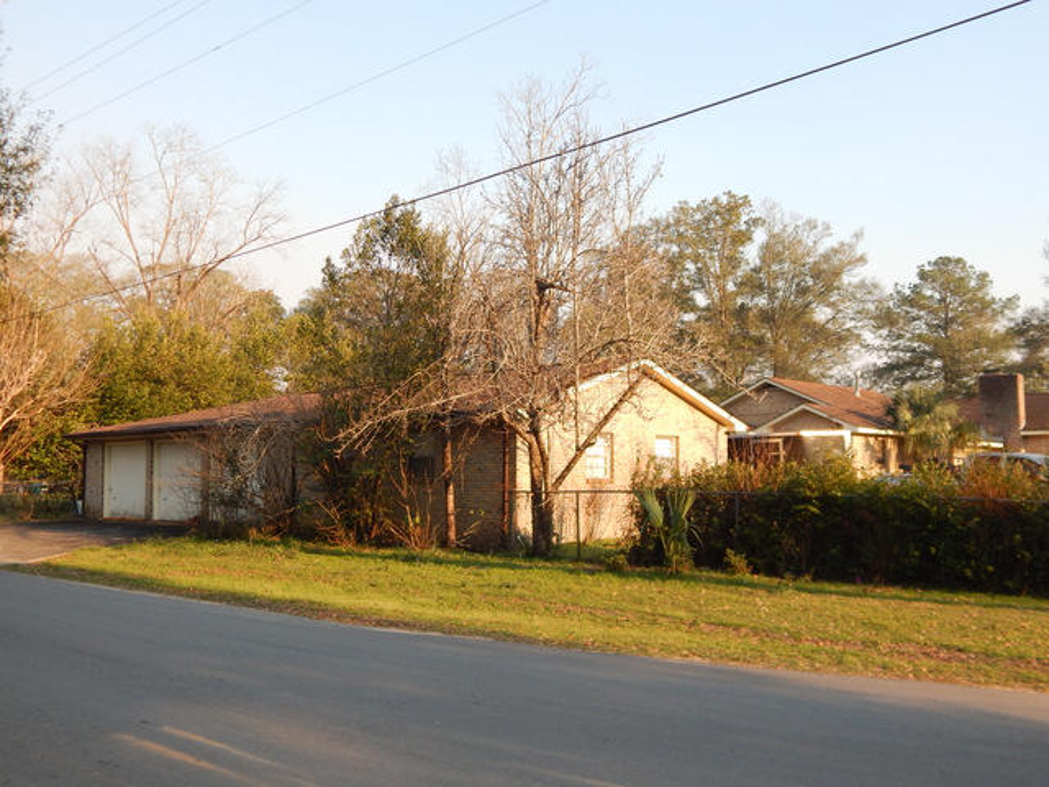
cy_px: 394
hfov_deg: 54.0
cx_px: 524
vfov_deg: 41.8
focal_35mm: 34
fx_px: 1030
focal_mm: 6.1
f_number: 3.3
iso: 125
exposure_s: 1/320
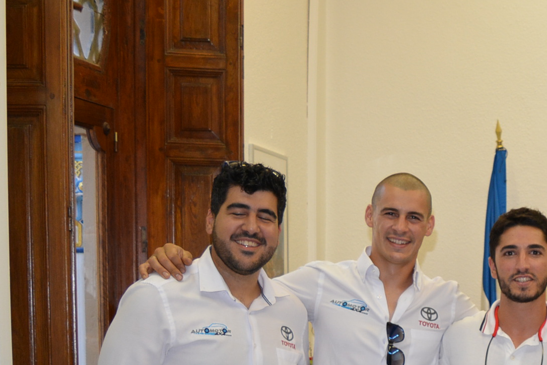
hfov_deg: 20.2
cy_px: 462
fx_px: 1383
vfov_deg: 14.5
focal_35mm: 91
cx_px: 744
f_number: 4
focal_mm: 22
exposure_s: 1/60
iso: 400
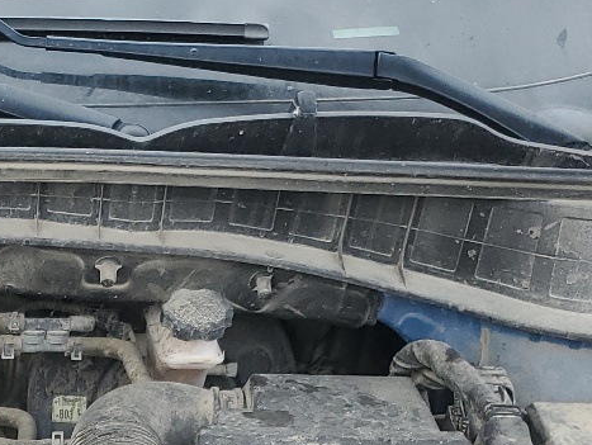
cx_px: -138
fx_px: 1523
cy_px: 725
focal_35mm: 89
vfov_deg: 15.0
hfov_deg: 20.4
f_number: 1.5
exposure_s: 1/417
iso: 50
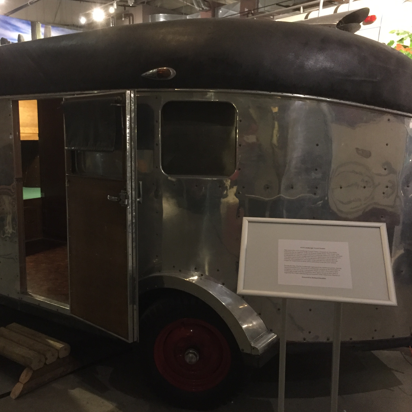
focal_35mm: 35
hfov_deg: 47.0
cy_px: 207
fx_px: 471
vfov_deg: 47.2
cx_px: 165
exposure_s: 1/15
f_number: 2.2
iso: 320
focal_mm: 4.15
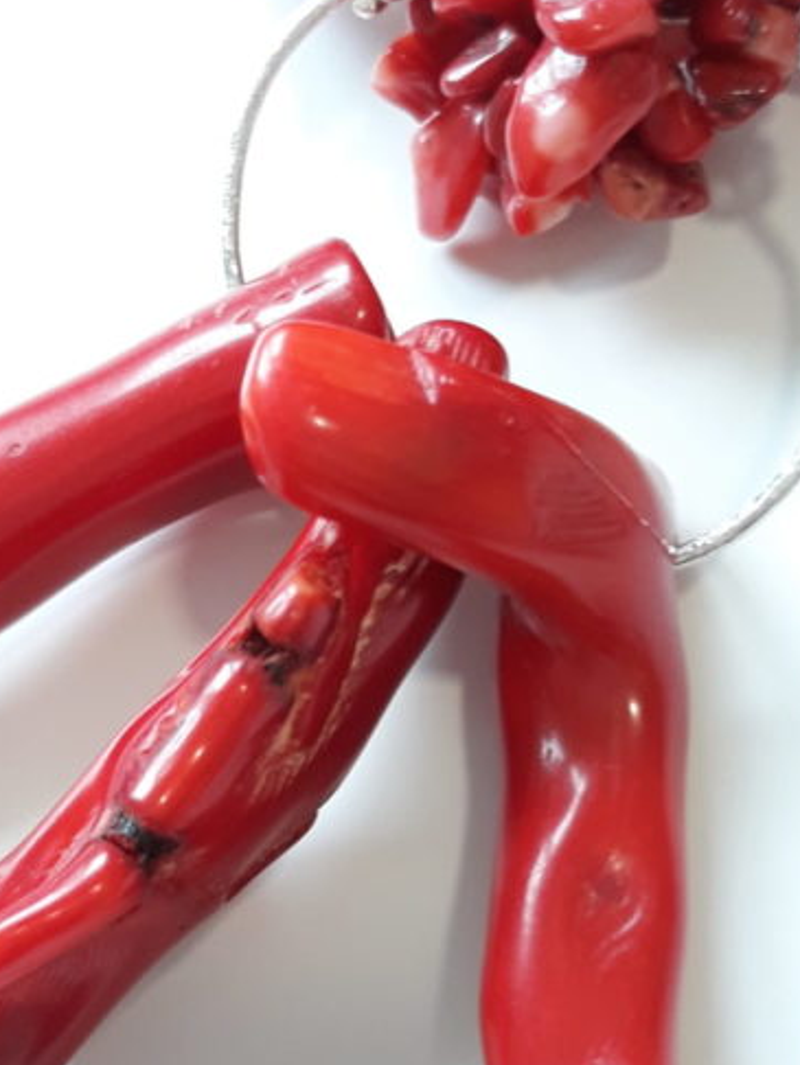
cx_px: 381
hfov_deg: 24.4
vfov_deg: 32.0
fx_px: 1847
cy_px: 677
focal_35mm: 60
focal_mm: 3.71
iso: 100
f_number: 1.7
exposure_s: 1/50
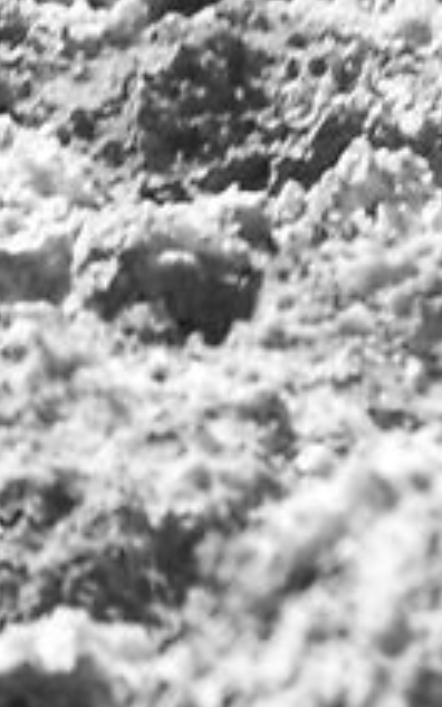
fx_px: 66968
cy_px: -429
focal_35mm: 3477
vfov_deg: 0.6
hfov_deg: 0.4
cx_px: -1028
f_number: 14
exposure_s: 1/320
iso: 360
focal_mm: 300
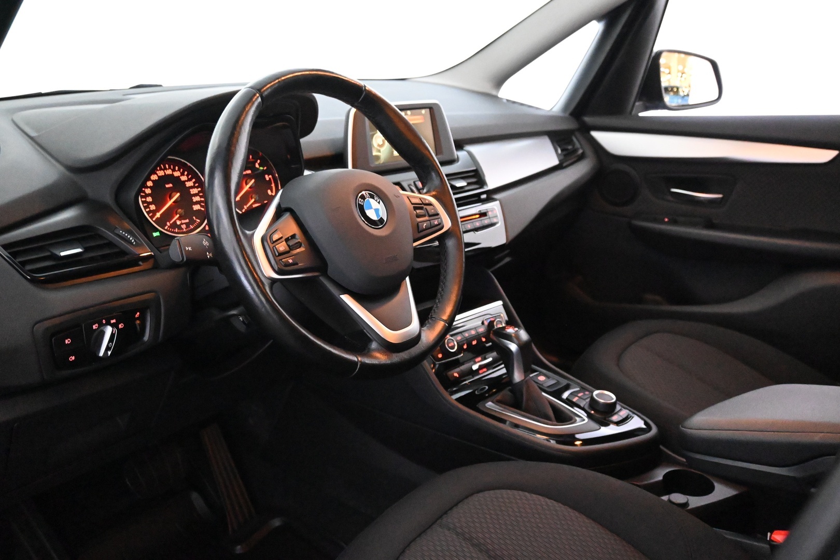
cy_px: 280
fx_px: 770
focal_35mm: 33
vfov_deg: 40.0
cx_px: 420
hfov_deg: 57.2
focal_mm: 22
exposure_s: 1/60
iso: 12800
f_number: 4
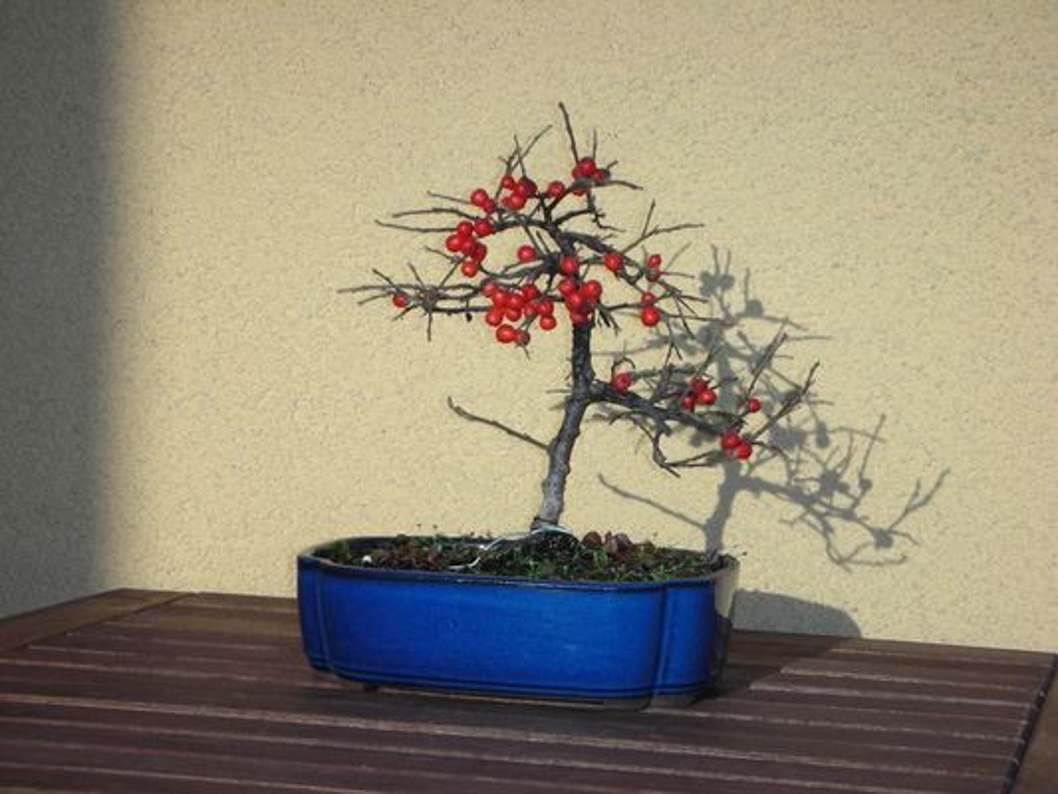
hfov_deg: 22.8
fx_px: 2629
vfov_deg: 17.2
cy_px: 397
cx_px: 529
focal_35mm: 86
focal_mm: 14.3
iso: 50
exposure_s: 1/370
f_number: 4.8
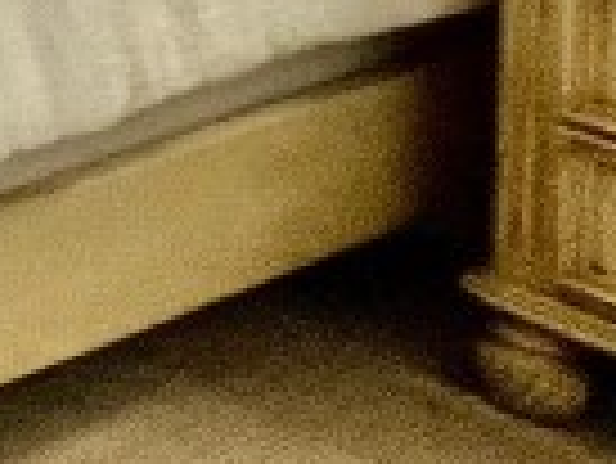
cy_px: -730
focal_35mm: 97
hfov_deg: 8.9
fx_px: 1728
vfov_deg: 11.7
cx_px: -1673
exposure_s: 1/120
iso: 160
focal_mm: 1.57
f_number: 1.8
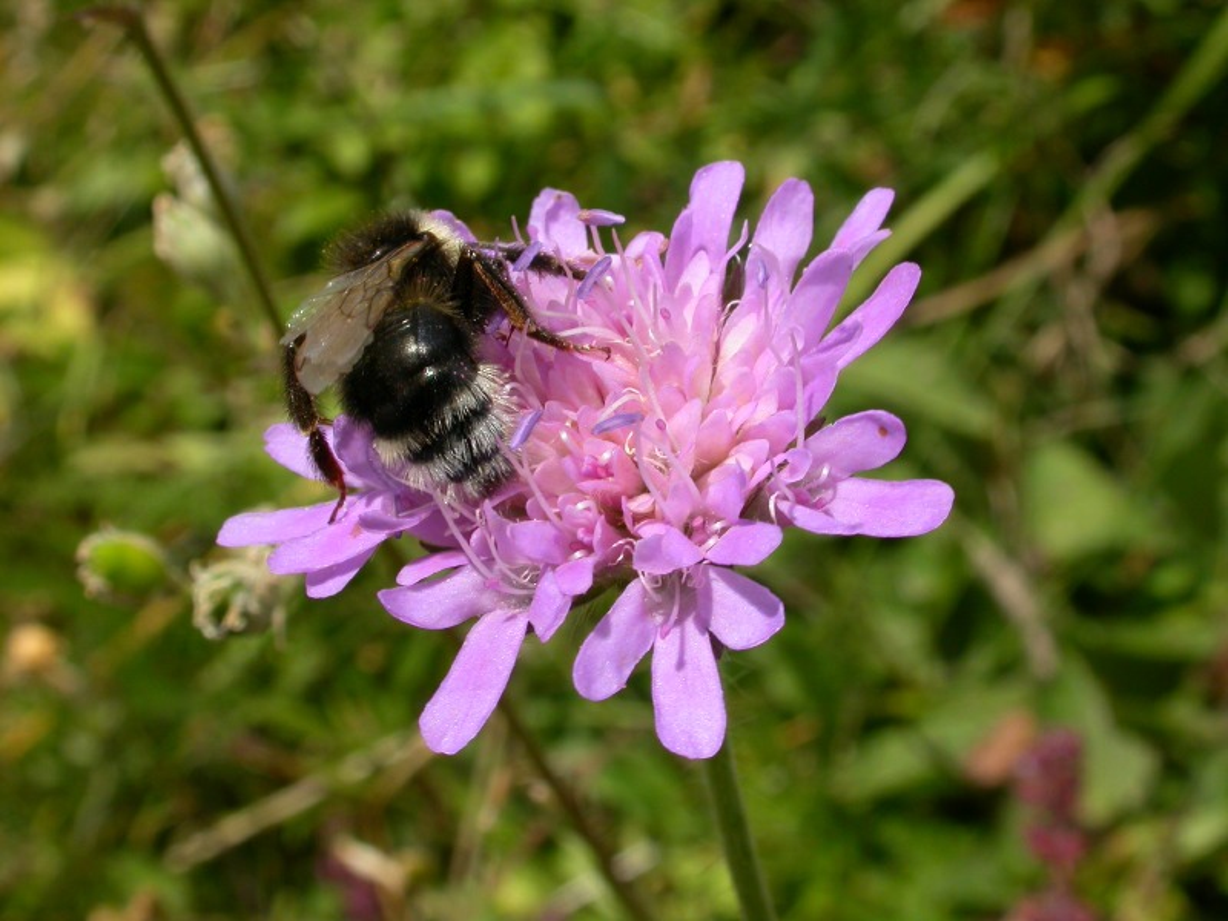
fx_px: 2767
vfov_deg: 18.9
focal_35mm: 78
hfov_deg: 25.0
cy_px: 460
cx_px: 614
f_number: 7.9
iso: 100
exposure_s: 1/314
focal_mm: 16.2
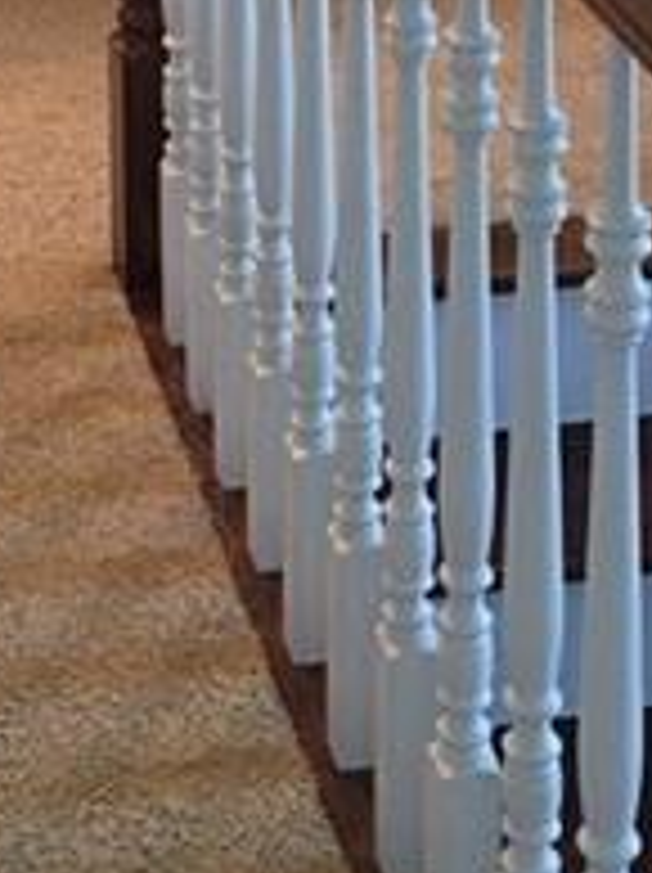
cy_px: -518
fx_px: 2894
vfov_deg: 15.5
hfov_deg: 12.8
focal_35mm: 115
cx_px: 220
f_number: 2.2
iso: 125
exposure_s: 1/30
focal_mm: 4.15
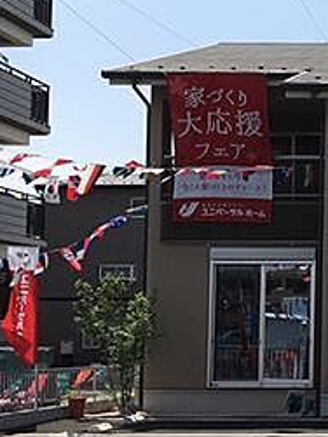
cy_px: 284
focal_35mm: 74
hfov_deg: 17.6
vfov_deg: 26.2
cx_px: 511
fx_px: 936
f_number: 2.2
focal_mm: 4.15
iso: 25
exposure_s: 1/2198
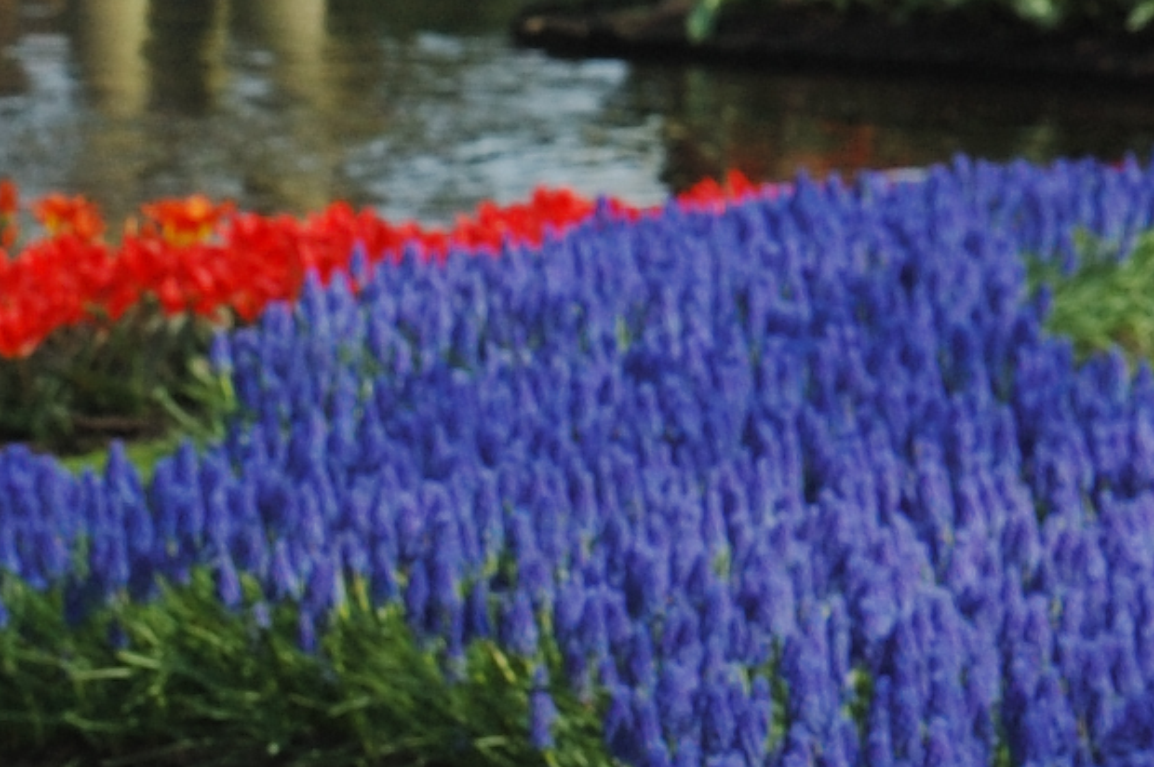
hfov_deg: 5.6
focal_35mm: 364
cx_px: -957
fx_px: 11656
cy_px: 1171
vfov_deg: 3.8
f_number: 11
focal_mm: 50
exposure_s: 1/200
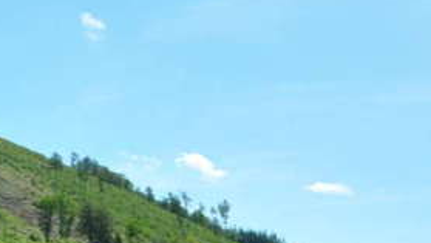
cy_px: 91
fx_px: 1068
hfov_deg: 20.5
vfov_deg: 12.9
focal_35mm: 93
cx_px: -153
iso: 200
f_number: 13
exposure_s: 1/160
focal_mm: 21
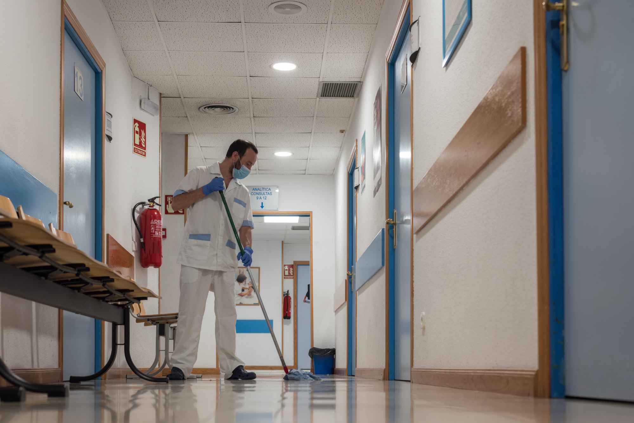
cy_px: 212
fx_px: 881
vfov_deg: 27.0
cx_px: 317
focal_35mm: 50
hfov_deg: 39.6
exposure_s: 1/30
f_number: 4.5
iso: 400
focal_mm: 50
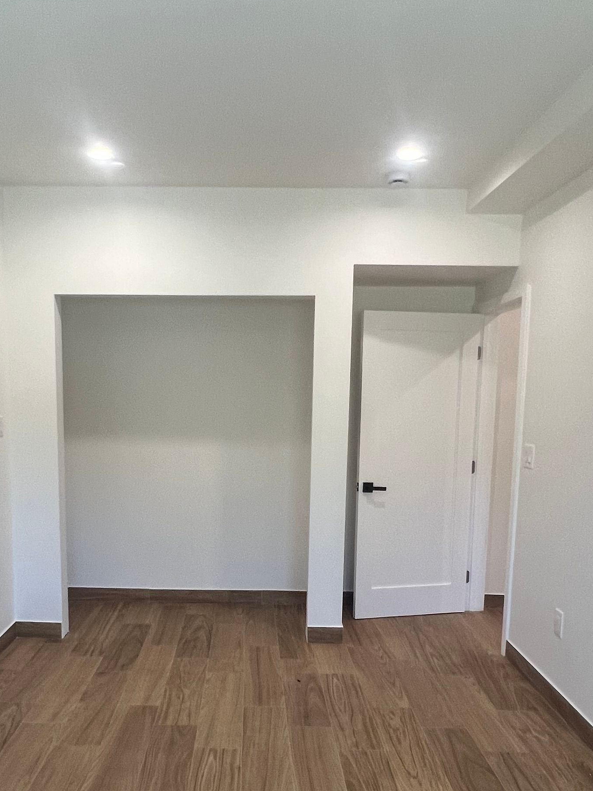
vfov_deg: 60.9
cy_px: 492
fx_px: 662
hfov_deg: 47.8
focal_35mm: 29
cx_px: 224
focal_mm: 1.57
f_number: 1.8
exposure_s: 1/120
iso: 125
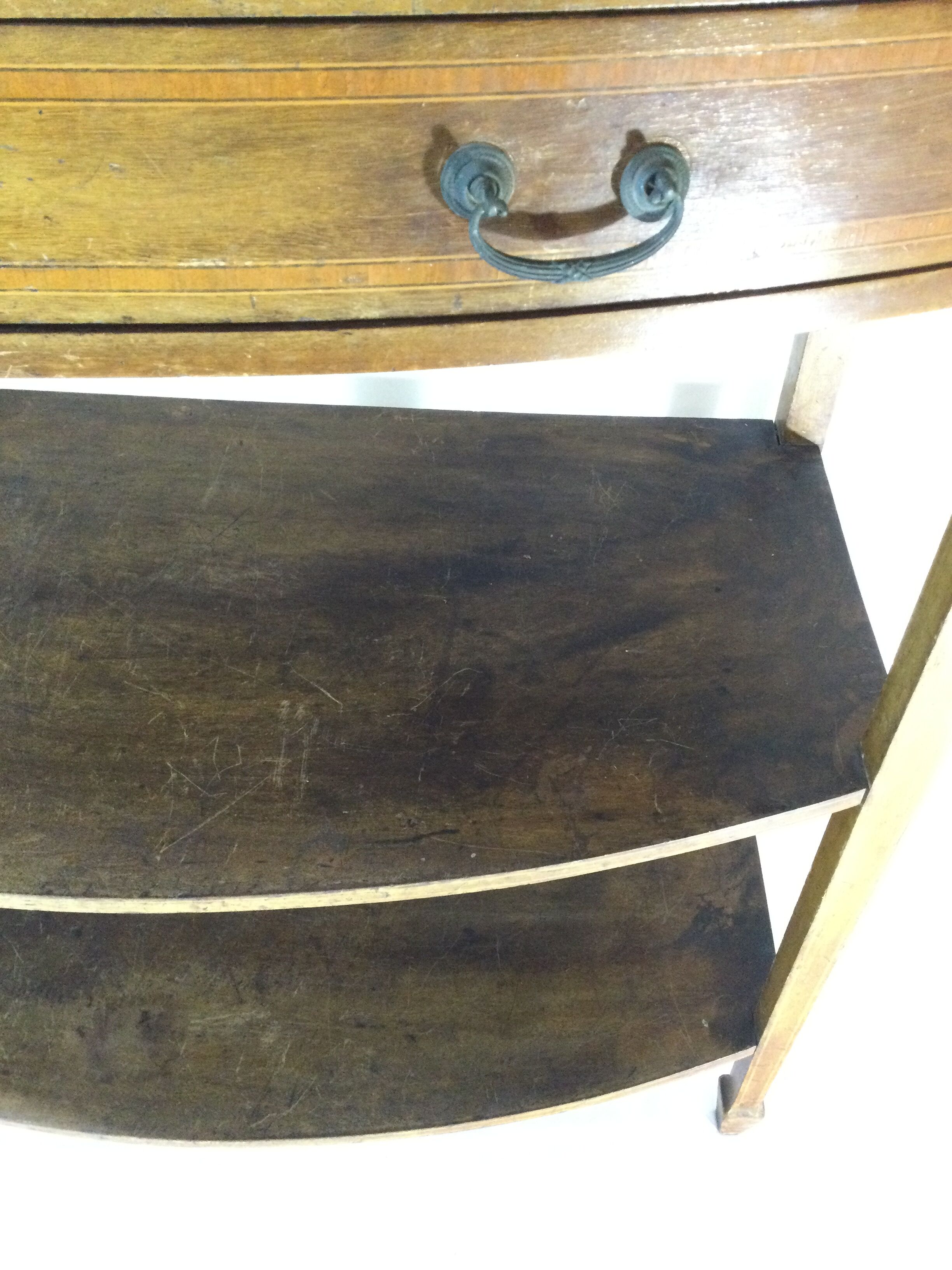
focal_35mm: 31
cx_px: 476
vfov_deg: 58.4
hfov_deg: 45.4
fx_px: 1137
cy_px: 635
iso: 200
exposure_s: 1/25
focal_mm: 3.3
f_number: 2.4
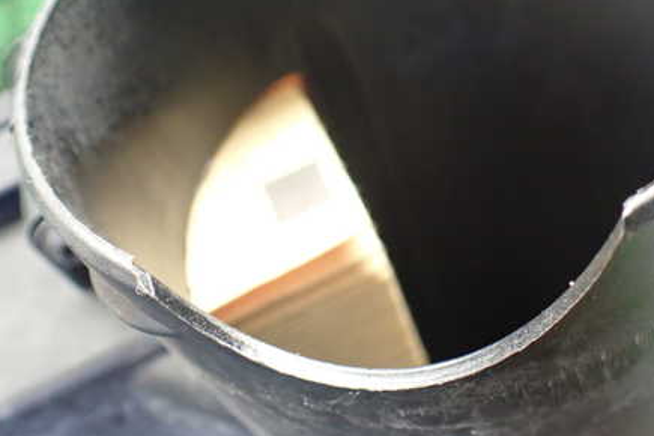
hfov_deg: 45.2
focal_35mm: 43
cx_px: 391
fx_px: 781
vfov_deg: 31.0
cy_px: 153
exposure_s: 1/125
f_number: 2.3
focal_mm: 5.4
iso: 800
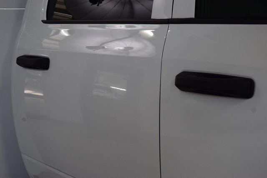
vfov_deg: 22.6
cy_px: 89
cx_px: 134
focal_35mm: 60
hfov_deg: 33.4
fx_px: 445
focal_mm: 40
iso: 900
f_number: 8
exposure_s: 1/60
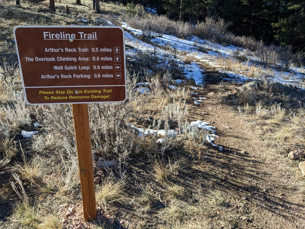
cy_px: 114
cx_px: 152
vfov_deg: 51.4
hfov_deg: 65.3
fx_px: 238
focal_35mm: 27
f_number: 1.8
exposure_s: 1/1304
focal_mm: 4.44
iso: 50
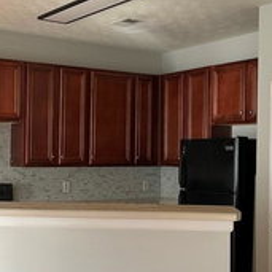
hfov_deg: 26.7
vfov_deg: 26.8
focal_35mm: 64
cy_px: 161
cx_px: 84
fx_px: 569
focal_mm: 3
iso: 40
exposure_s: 1/122
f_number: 1.8
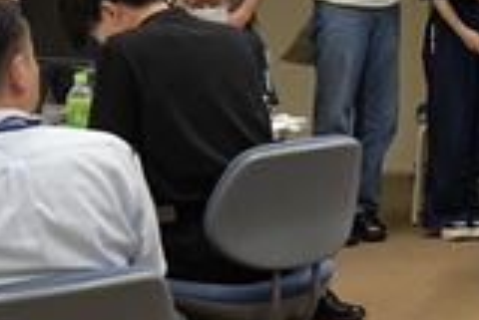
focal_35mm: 131
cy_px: -136
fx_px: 1745
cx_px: 683
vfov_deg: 10.2
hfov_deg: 14.7
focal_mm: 28
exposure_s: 1/320
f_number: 5.6
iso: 2500
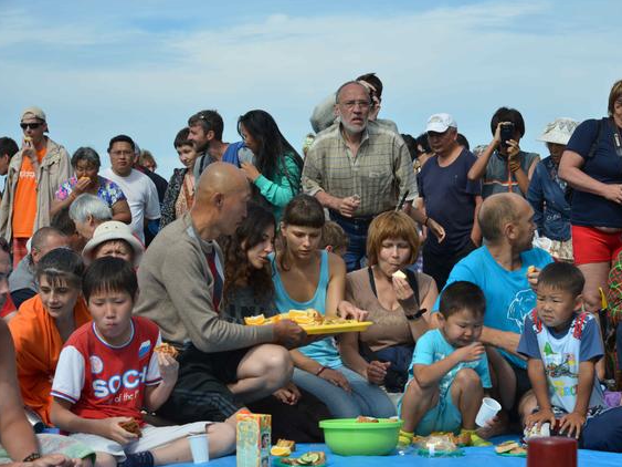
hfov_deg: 20.9
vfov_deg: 15.7
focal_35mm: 94
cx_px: 342
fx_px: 1689
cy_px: 234
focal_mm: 86
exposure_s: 1/350
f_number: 9.5
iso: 200
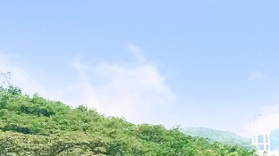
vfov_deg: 5.0
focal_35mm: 241
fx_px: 1782
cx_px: 396
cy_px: 300
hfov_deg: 8.8
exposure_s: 1/1709
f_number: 2.8
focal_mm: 6.6
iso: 20
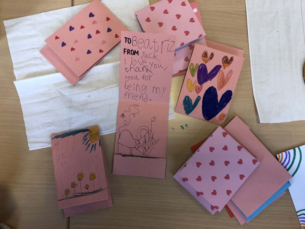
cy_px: 114
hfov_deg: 63.4
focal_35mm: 28
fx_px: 247
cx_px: 152
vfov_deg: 49.7
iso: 25
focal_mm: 3.99
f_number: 1.8
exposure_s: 1/33
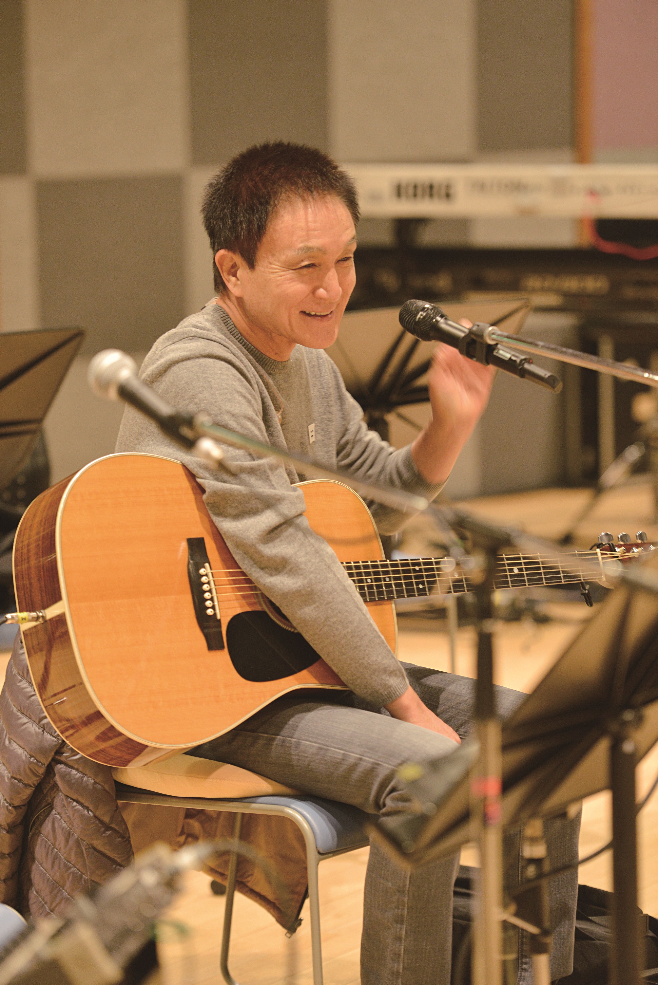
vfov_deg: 14.6
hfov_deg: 9.8
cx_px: 329
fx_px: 3835
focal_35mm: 140
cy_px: 492
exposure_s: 1/80
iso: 1600
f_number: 3.2
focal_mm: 140
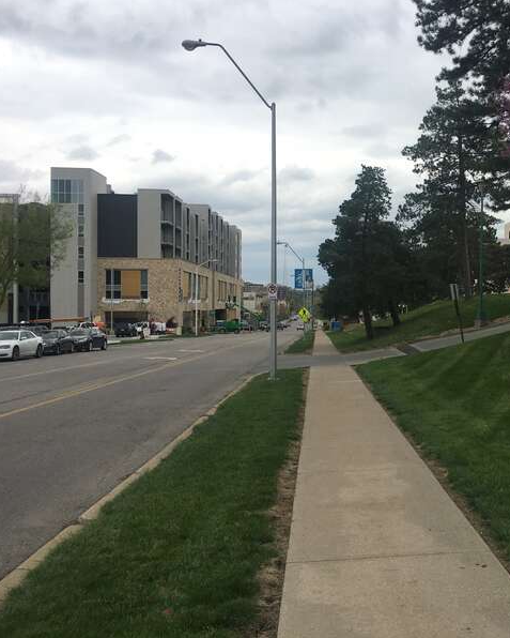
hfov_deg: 38.1
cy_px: 318
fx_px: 717
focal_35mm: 38
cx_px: 388
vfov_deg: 47.9
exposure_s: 1/1183
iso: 25
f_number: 2.2
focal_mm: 4.15
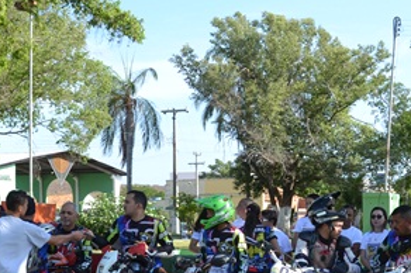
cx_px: 227
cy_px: 261
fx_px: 844
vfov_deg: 18.0
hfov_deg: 27.4
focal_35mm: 74
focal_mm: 18
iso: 100
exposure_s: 1/160
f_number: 6.3
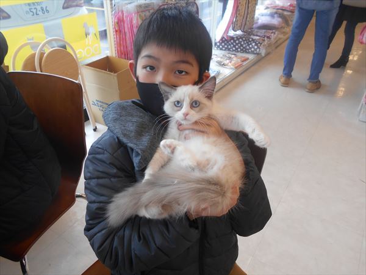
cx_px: 183
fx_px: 275
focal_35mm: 26
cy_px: 138
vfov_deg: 53.1
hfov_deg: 67.3
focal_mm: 4.6
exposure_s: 1/60
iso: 80
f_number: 3.2
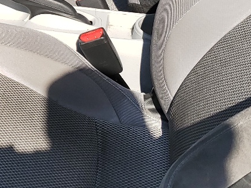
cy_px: -8
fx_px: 704
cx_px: -49
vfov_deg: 14.9
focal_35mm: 97
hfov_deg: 19.1
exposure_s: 1/2000
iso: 50
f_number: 1.5
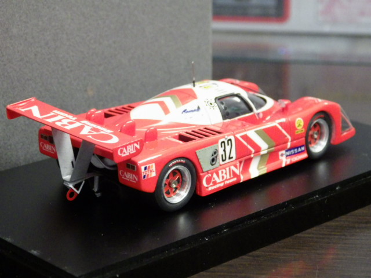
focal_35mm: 103
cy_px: 139
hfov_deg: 19.1
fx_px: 1104
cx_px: 186
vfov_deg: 14.4
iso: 1250
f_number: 4.6
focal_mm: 18.4
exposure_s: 1/30
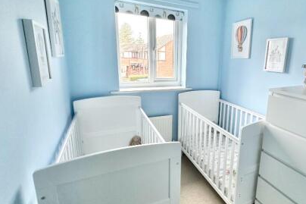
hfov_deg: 79.4
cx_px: 195
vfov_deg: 59.4
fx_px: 178
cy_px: 97
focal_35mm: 21
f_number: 2.2
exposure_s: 1/100
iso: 250
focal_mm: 2.22
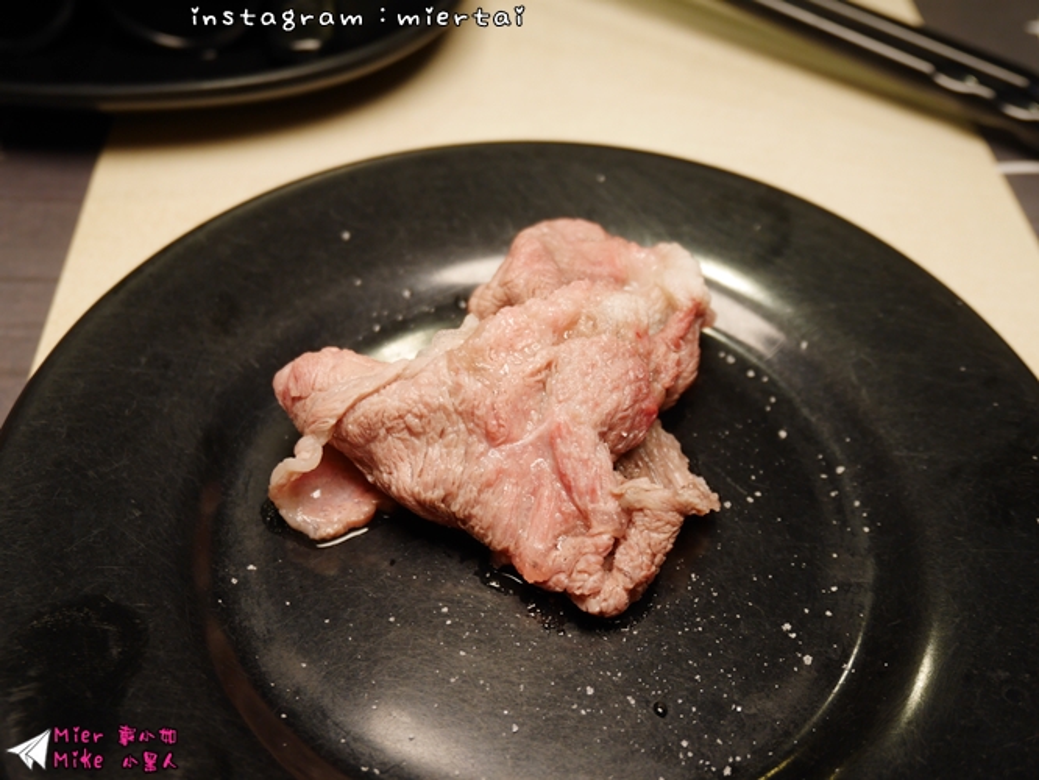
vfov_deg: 37.7
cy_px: 390
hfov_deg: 49.0
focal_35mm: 38
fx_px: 1141
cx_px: 520
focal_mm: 19
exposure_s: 1/60
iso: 320
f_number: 4.3
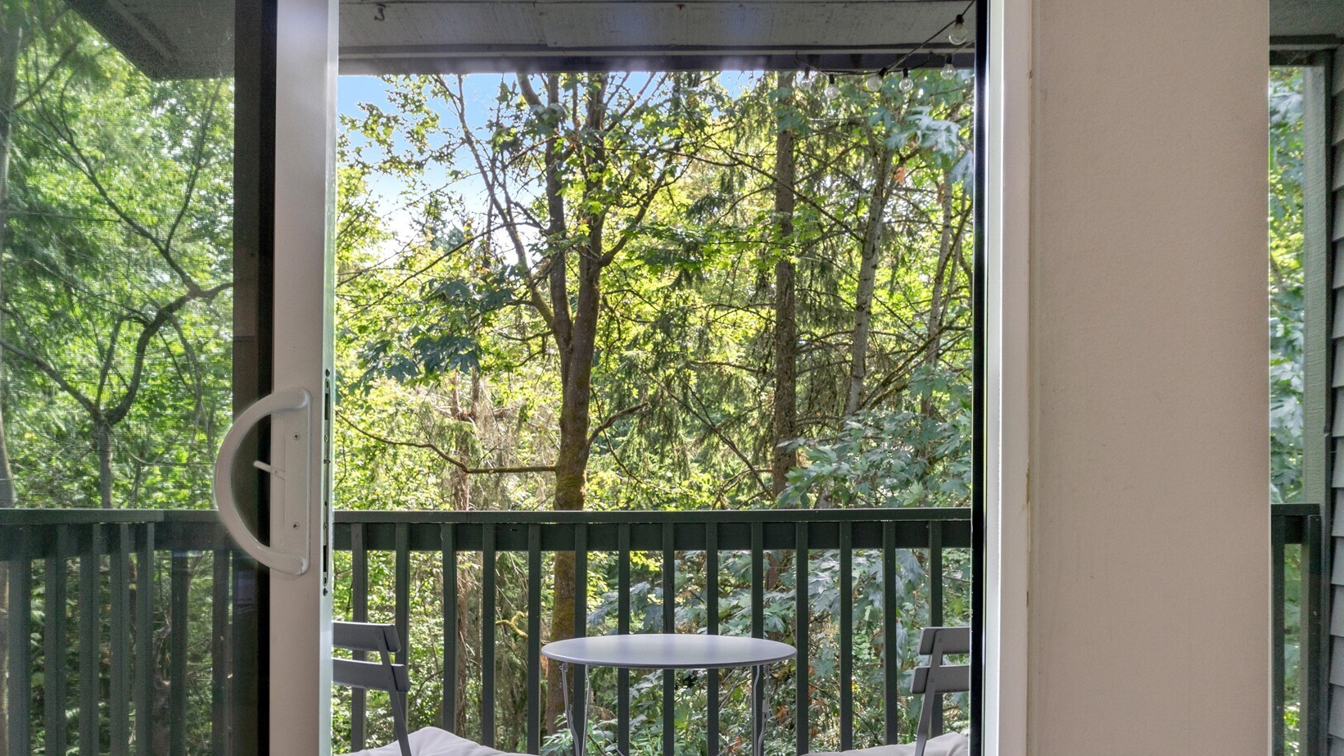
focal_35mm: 26
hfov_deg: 71.9
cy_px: 456
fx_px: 927
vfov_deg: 44.1
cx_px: 672
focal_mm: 16
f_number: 9
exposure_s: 1/13
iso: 250
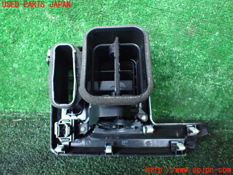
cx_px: 116
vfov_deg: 46.8
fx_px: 202
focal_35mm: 30
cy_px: 88
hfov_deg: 60.0
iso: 1250
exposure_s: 1/30
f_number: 2.3
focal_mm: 5.4
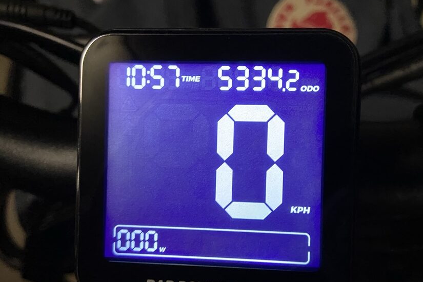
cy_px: 149
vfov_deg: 47.9
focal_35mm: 27
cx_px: 212
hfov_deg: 67.4
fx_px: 317
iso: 640
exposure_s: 1/29
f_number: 1.8
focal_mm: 4.25
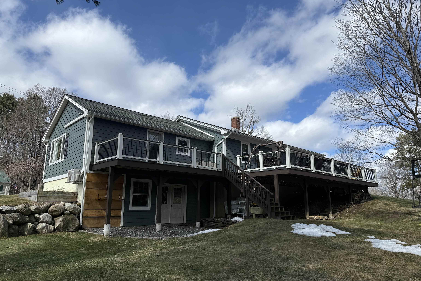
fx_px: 292
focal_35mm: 25
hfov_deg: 71.5
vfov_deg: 51.3
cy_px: 148
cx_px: 210
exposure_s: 1/5714
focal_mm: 6.76
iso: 80
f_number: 1.78
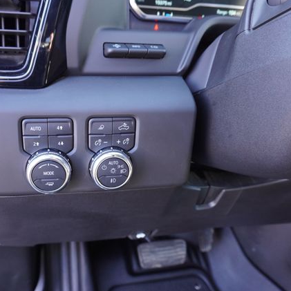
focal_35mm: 31
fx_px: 295
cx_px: 115
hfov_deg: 52.2
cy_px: 145
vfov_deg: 52.5
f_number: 4
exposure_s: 1/60
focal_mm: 16
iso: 640
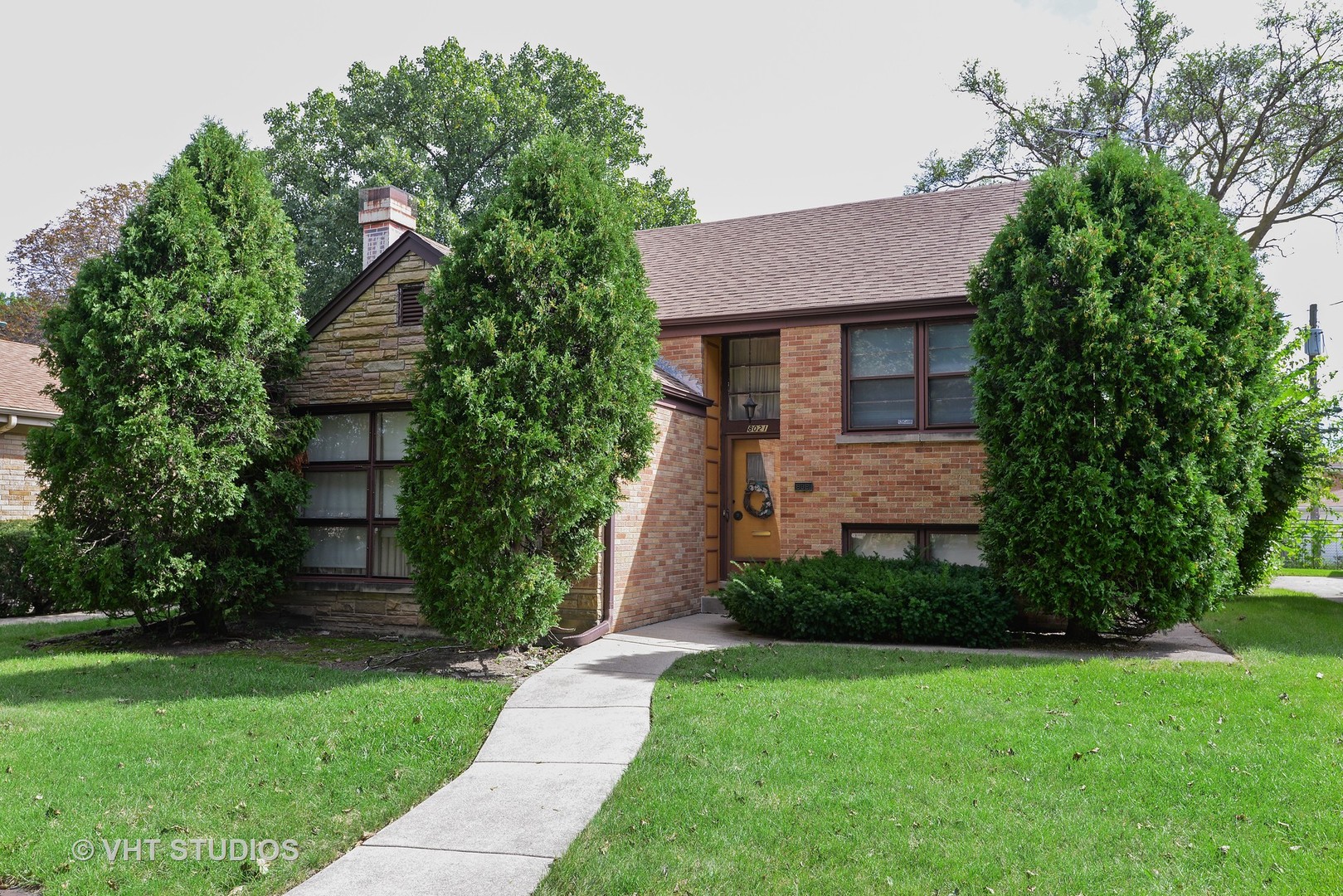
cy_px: 448
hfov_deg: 69.4
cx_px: 672
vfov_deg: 49.6
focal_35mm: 26
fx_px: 970
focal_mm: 26
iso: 200
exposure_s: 1/160
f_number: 8
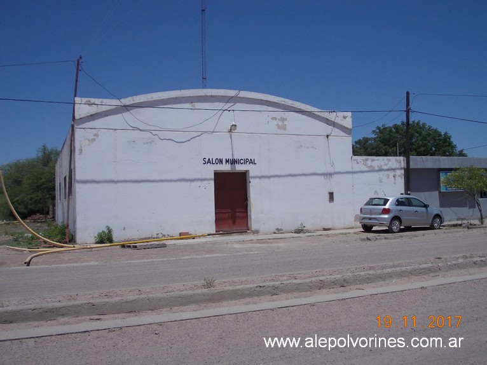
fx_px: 534
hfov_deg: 49.0
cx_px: 244
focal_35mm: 38
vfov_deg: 37.7
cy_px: 182
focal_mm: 5.3
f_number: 6.2
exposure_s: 1/800
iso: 80
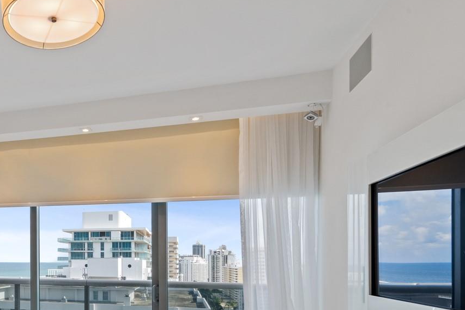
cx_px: 47
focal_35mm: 30
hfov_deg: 54.1
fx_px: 388
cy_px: 274
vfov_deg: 40.6
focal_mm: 16
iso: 400
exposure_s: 1/30
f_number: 11
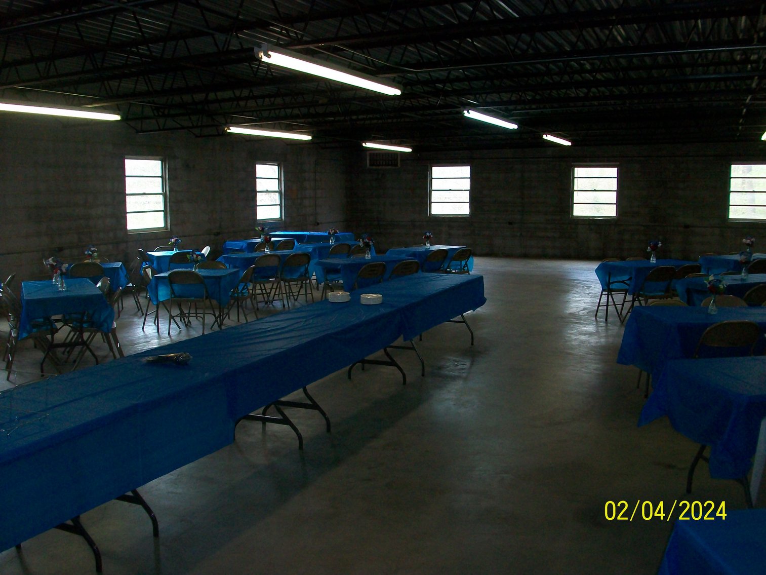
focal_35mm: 34
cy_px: 288
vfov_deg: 41.8
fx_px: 752
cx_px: 383
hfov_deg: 54.0
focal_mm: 5.7
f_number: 2.8
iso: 160
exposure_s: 1/60
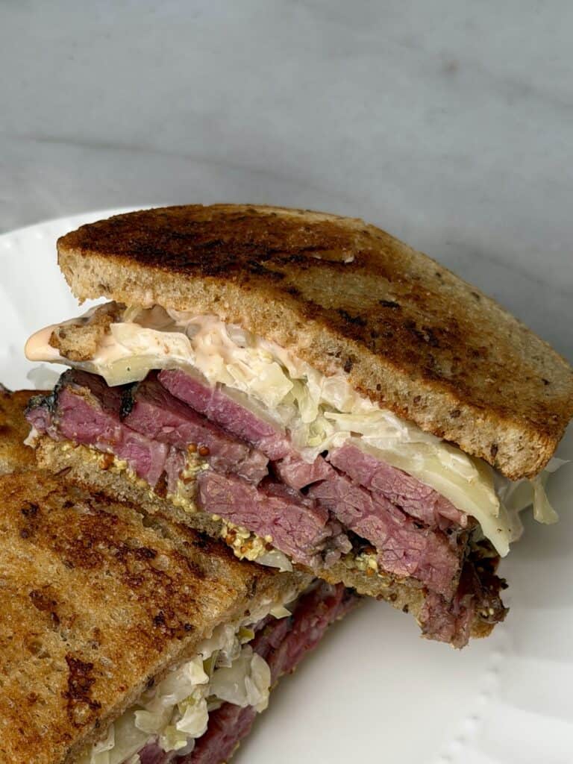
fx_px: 1059
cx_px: 286
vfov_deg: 39.7
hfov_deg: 30.3
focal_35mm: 48
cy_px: 382
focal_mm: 6.76
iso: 64
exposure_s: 1/316
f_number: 1.78
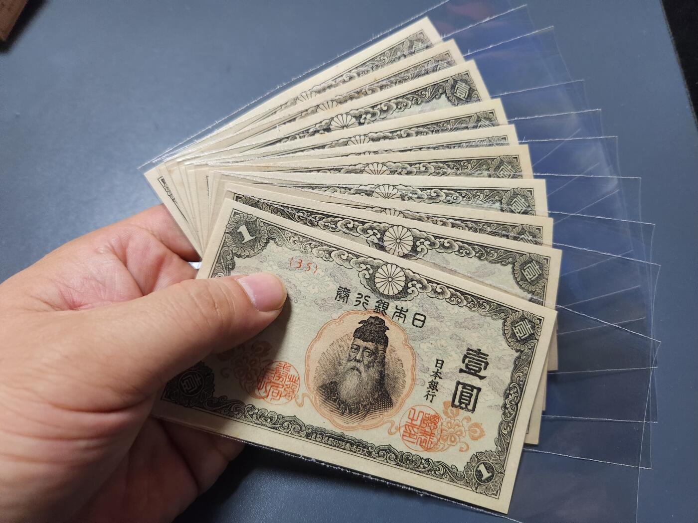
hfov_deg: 73.9
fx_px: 464
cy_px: 262
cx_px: 349
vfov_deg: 58.9
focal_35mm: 23
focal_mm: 5.4
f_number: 1.8
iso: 800
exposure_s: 1/100
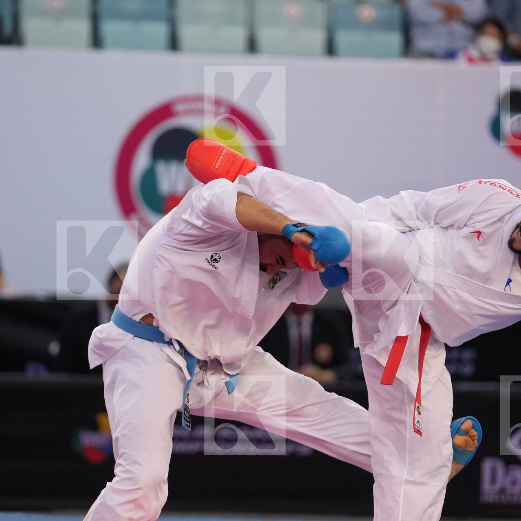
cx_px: 245
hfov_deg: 4.6
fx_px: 6539
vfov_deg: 4.6
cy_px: 260
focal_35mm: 384
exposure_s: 1/1000
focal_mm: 200
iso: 2000
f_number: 2.8
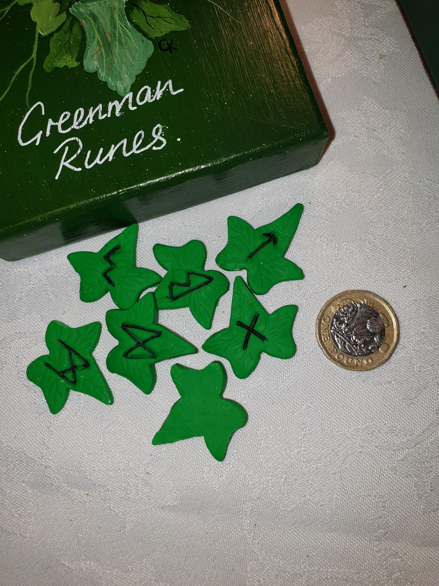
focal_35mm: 26
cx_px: 220
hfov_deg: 53.1
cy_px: 293
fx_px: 440
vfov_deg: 67.3
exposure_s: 1/516
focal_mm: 4.3
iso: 50
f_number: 2.4
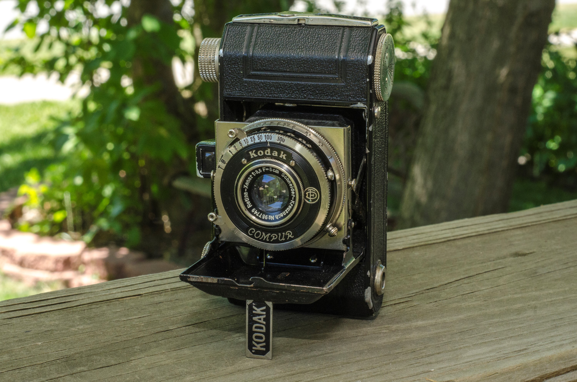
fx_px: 2039
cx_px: 288
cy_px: 191
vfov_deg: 10.7
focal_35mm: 128
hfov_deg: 16.1
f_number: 16
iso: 800
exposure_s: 1/60
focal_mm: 85
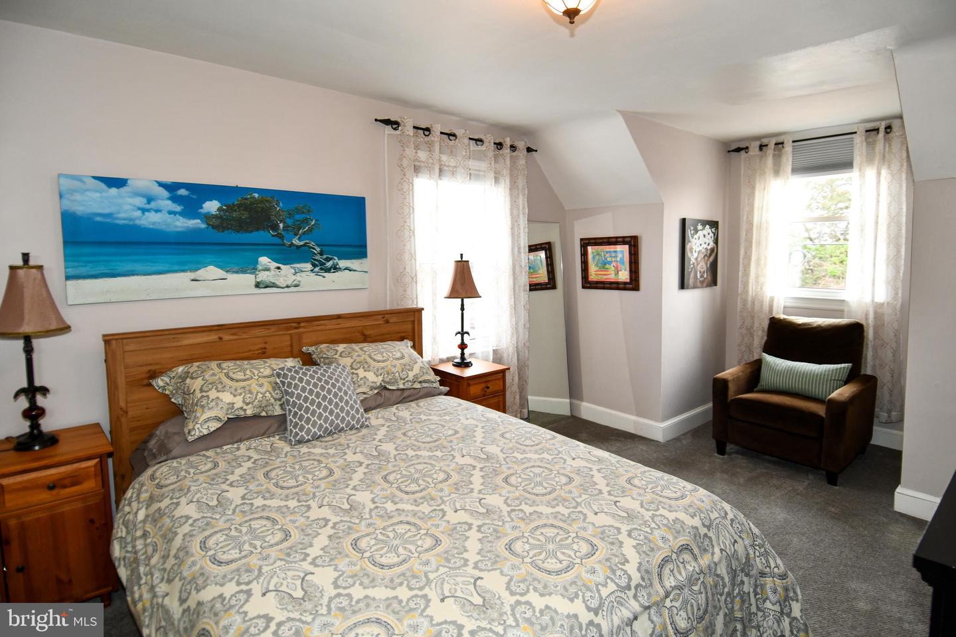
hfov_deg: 90.0
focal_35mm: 18
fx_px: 478
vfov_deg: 67.4
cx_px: 478
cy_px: 318
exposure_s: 1/60
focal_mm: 12
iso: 360
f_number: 4
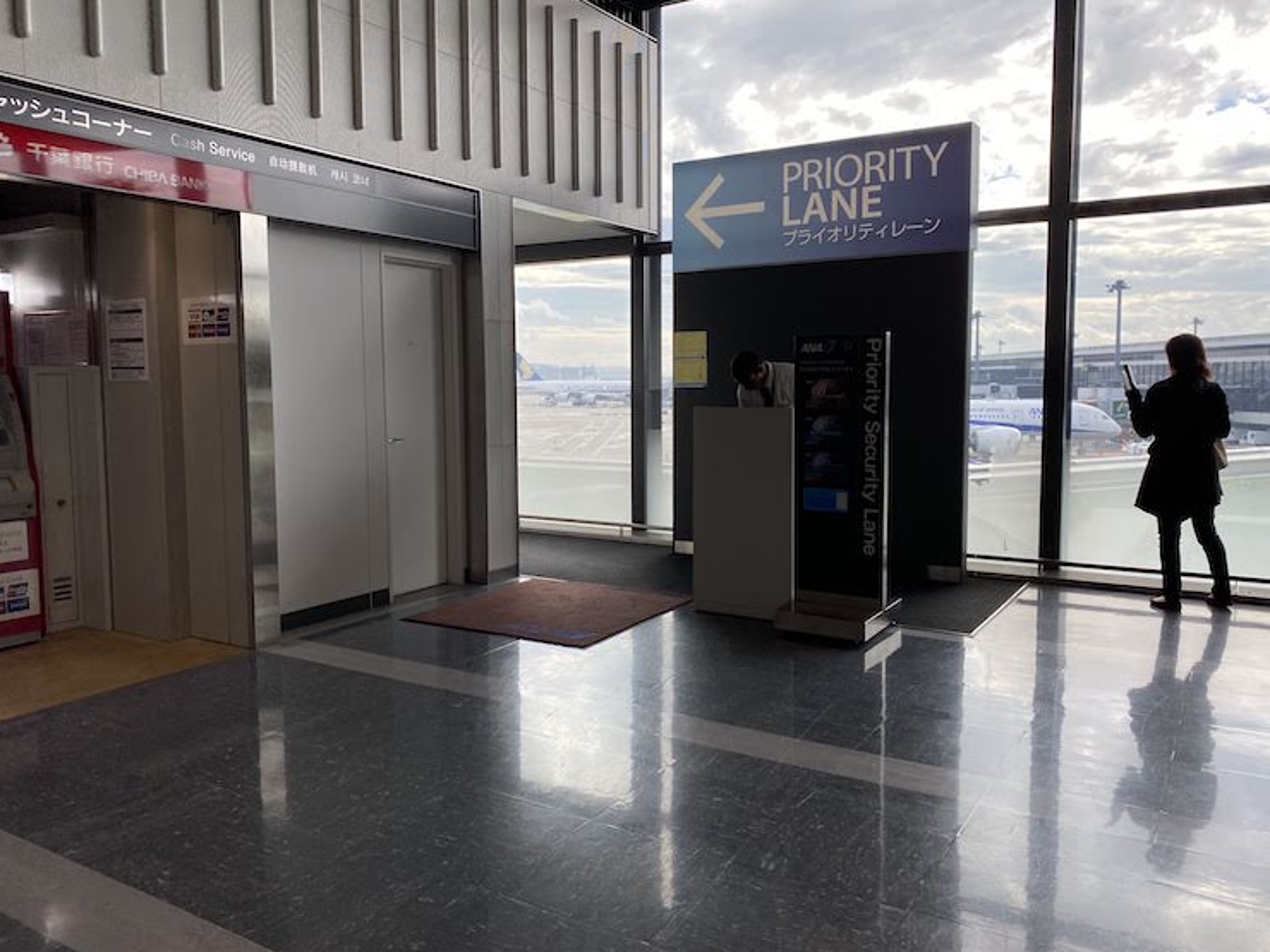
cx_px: 638
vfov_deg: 51.3
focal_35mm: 27
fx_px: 991
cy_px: 463
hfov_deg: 65.3
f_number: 1.8
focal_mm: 4.25
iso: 32
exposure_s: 1/487
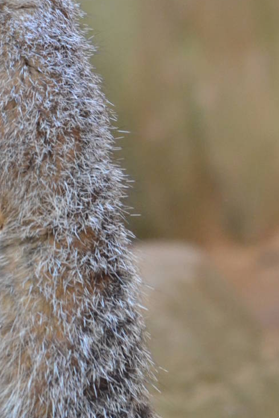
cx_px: 49
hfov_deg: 0.8
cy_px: 83
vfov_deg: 1.3
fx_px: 18971
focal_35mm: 1632
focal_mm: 500
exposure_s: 1/500
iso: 3200
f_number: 6.3
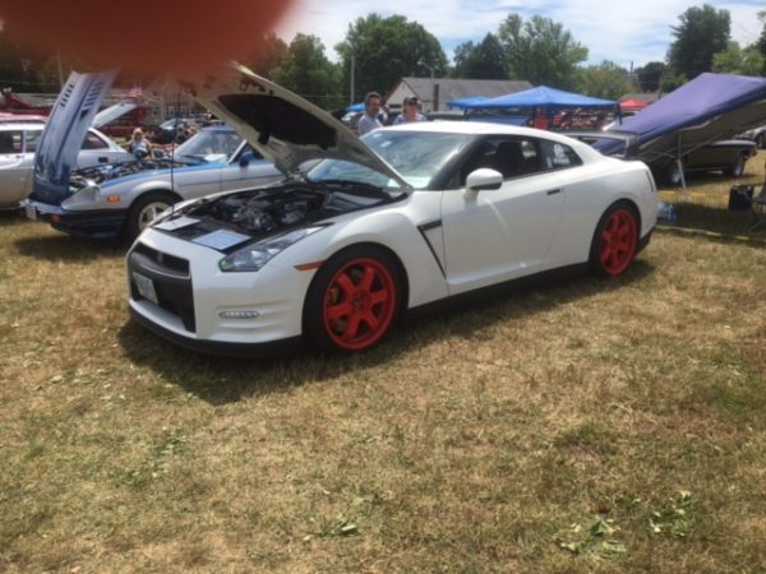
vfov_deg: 48.2
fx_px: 642
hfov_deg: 61.7
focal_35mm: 29
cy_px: 287
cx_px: 383
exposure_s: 1/1068
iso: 25
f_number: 2.2
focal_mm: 4.15
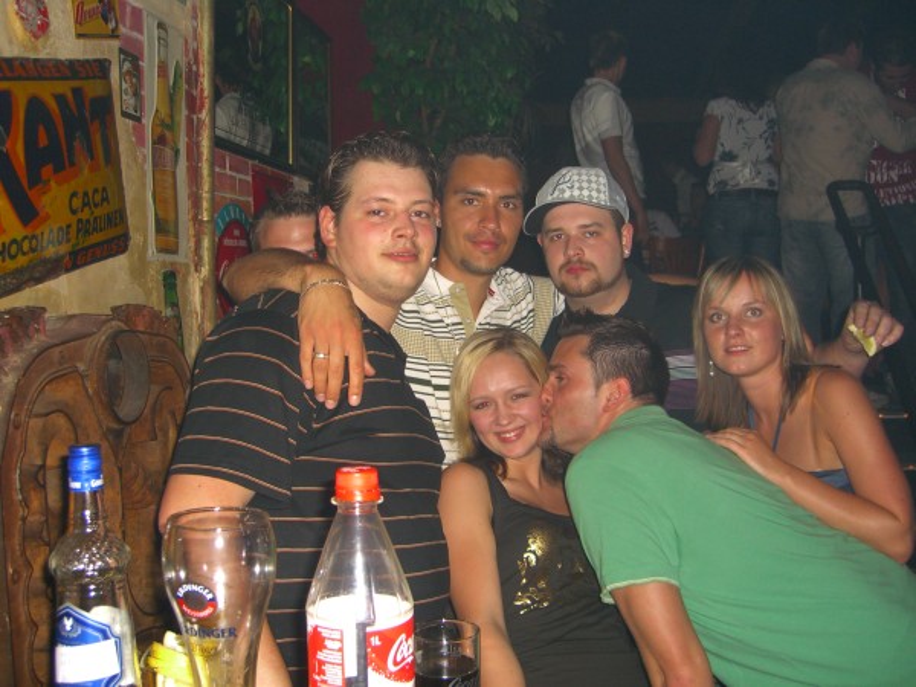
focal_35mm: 38
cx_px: 458
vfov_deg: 37.7
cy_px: 344
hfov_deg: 49.0
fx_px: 1006
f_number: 2.8
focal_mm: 7.9
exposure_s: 1/60
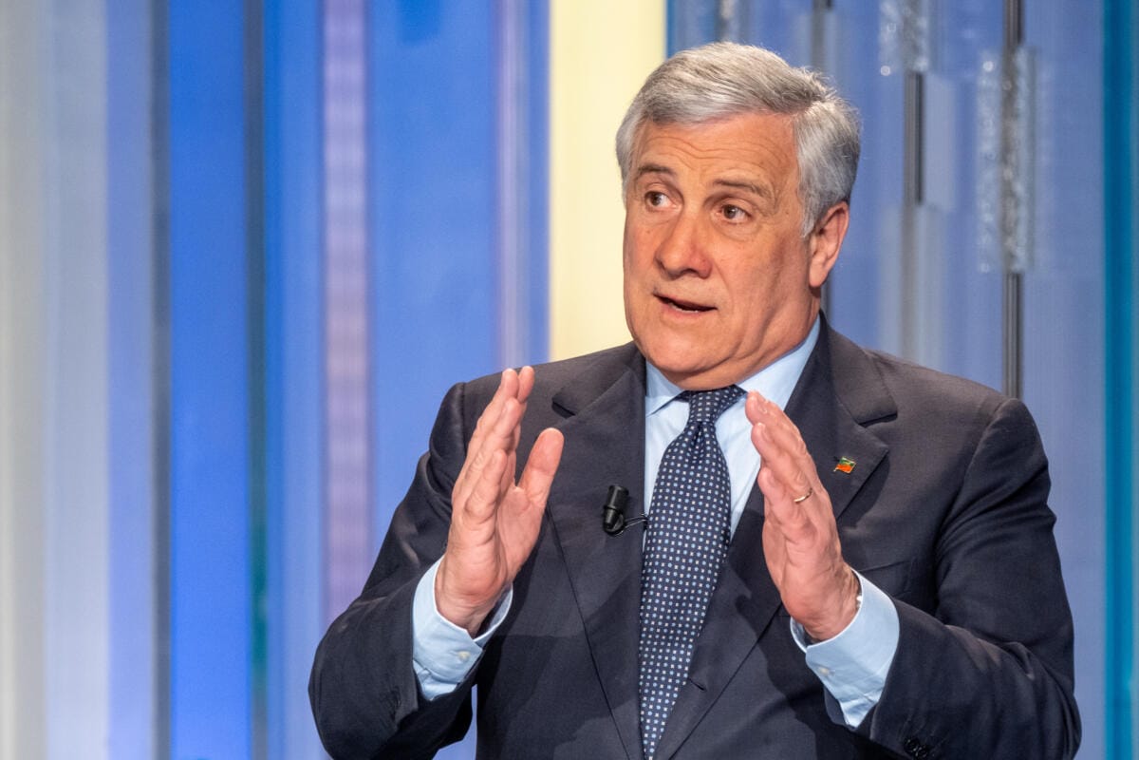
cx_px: 570
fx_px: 10029
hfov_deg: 6.5
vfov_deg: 4.3
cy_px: 380
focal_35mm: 317
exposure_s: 1/210
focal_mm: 211
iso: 2500
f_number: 6.4
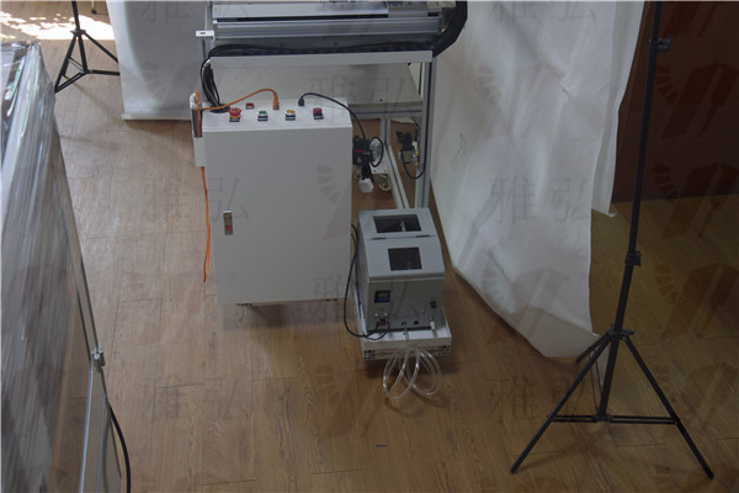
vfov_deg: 28.1
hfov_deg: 41.1
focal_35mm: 48
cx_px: 370
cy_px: 246
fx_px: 985
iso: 400
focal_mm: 32
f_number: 4.2
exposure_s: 1/60
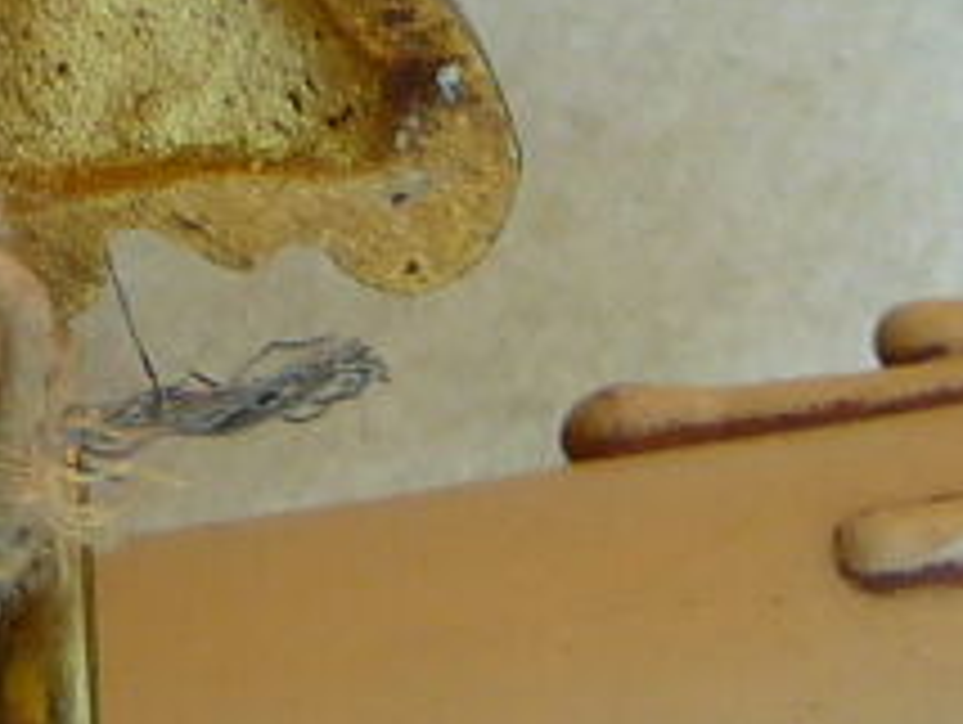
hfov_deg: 9.3
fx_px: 5821
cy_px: -1749
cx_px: -148
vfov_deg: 6.3
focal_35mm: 209
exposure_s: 1/100
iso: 100
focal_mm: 4.6
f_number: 3.2
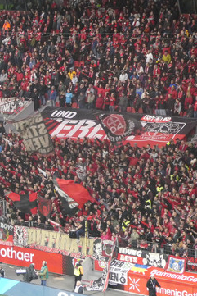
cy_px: 121
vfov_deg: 12.4
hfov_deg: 8.2
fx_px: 1361
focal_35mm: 166
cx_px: -64
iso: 1000
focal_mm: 16.1
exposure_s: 1/80
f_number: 4.9
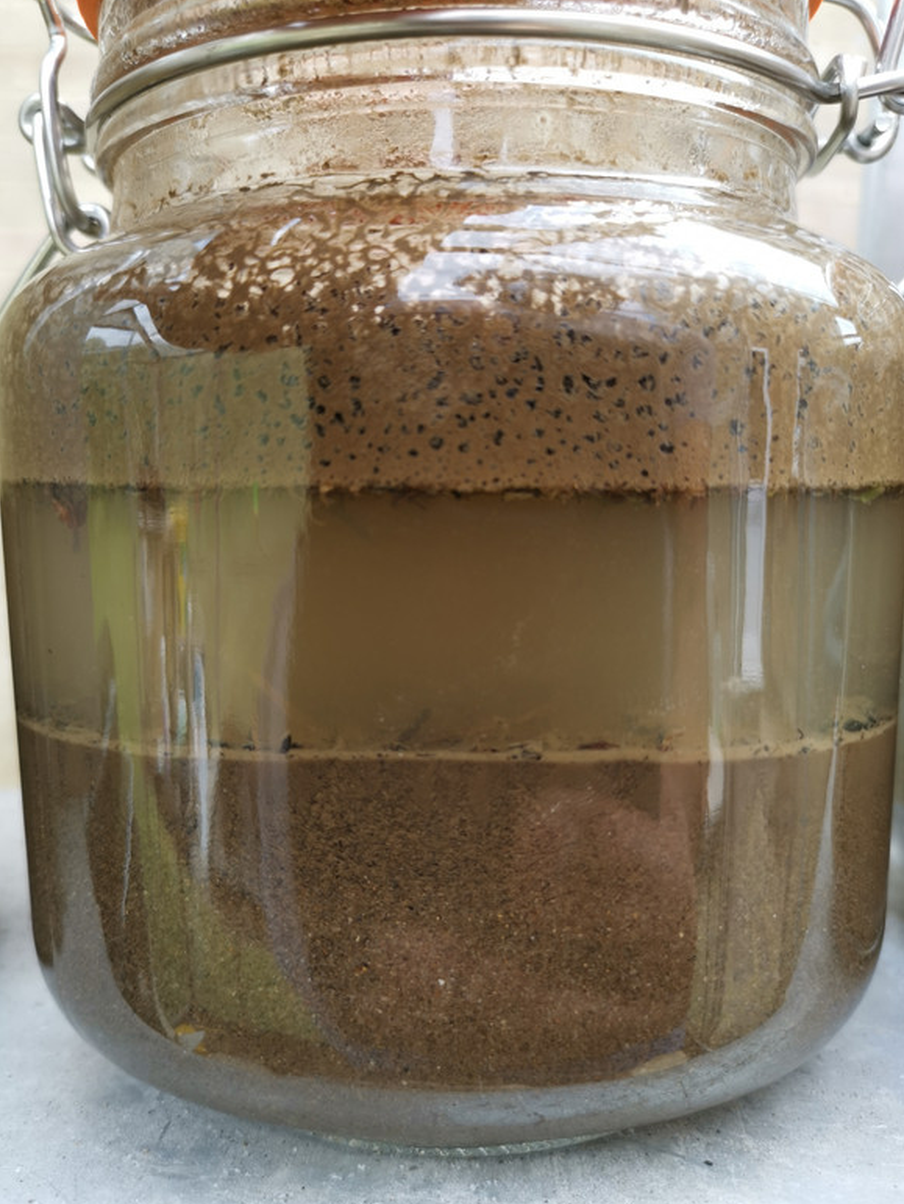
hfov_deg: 49.8
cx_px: 442
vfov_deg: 63.4
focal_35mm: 28
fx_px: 974
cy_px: 601
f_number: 1.8
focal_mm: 5.58
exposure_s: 1/125
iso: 50
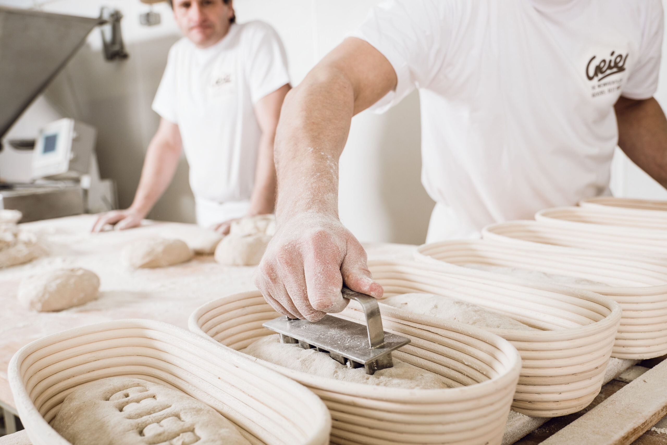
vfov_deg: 40.0
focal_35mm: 33
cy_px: 222
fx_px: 611
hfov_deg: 57.2
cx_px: 334
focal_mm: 22
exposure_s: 1/125
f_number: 3.6
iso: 200
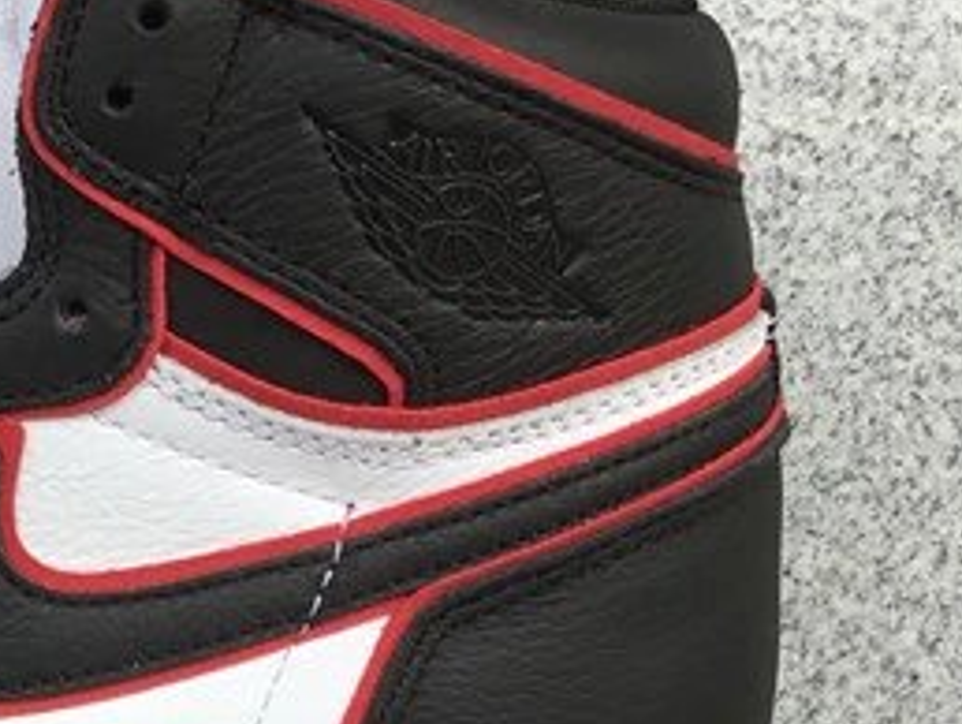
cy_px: 717
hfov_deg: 19.3
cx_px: -179
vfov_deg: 15.2
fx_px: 2670
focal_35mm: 96
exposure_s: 1/298
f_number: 2.4
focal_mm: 3.3
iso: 25
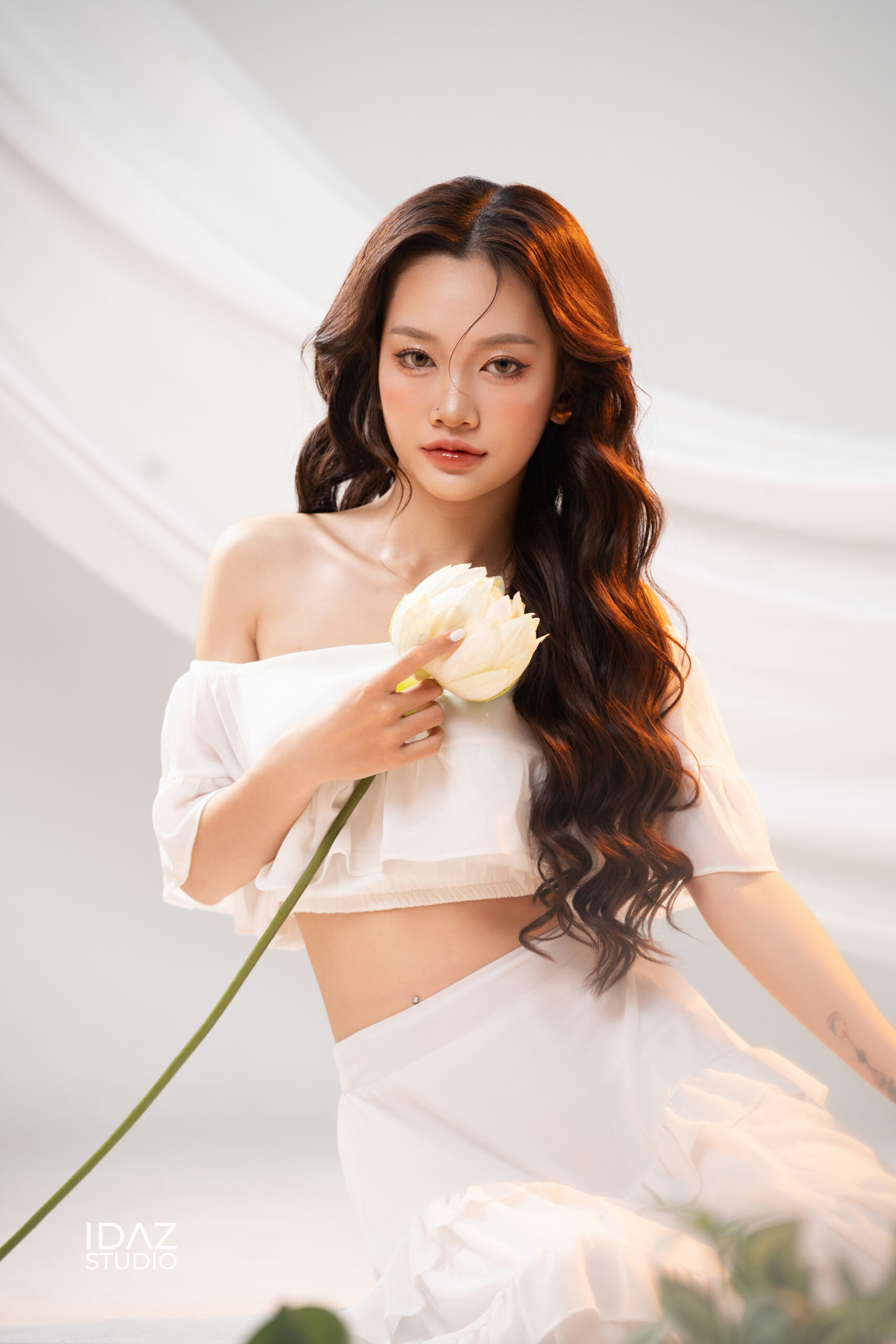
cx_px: 448
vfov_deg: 15.4
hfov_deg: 10.3
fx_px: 4957
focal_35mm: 133
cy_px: 672
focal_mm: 132.8
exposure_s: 1/125
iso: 125
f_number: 4
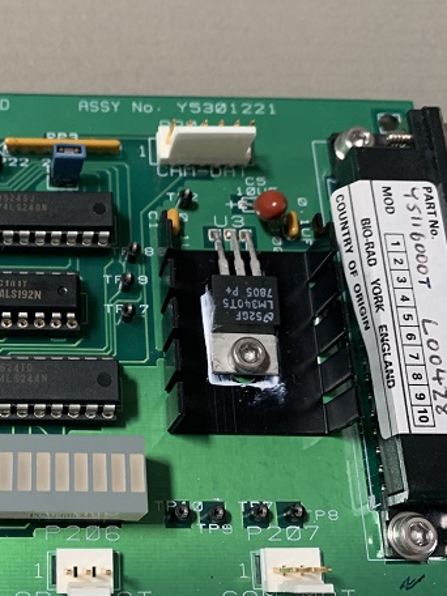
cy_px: 287
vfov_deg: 41.2
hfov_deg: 30.3
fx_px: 792
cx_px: 54
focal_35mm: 46
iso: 250
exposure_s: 1/60
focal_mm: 4.25
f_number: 1.8
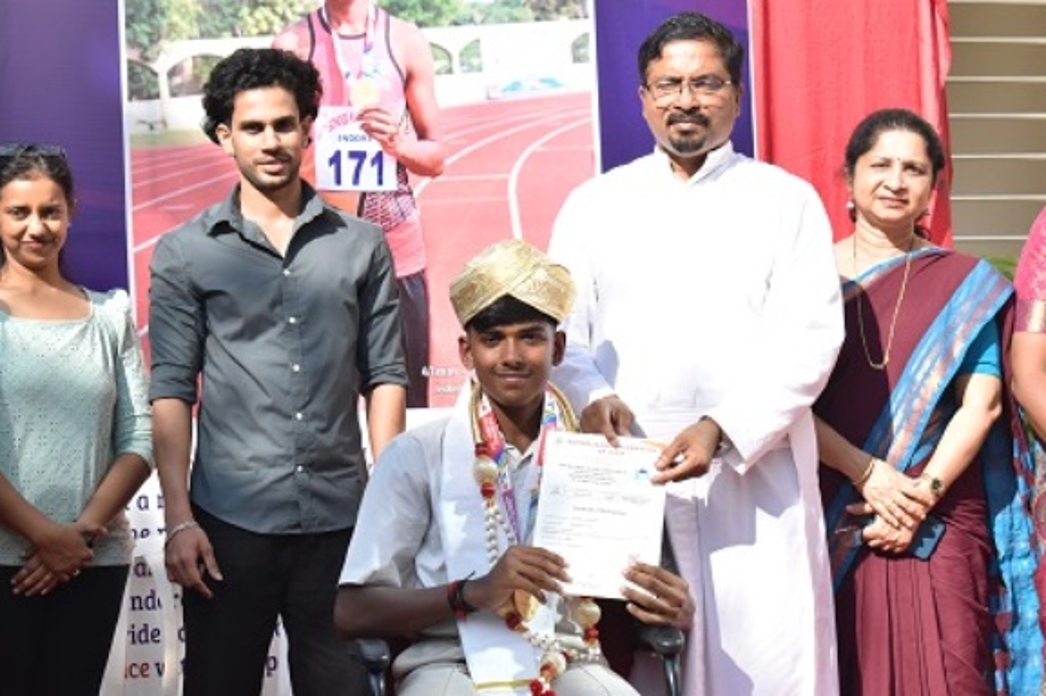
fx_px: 2659
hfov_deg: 22.3
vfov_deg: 14.9
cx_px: 522
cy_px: 352
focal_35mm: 92
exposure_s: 1/1250
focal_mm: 55
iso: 800
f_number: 6.3
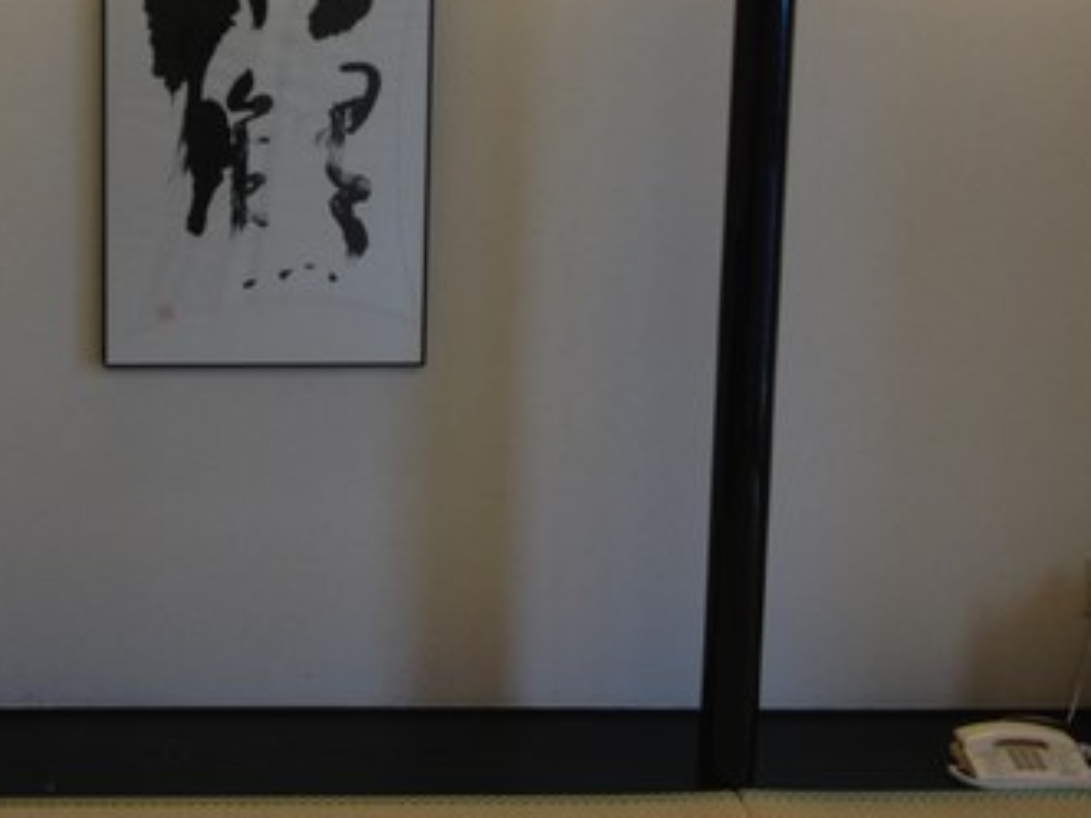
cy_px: 182
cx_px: 279
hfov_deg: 32.6
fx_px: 1828
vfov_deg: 24.9
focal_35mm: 58
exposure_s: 1/40
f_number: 2.4
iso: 50
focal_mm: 4.28
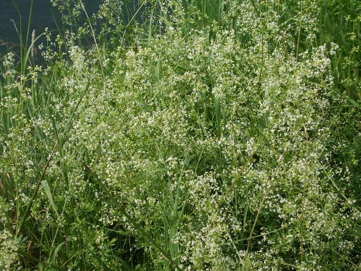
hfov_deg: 31.2
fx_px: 647
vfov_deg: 23.7
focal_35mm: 62
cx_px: 180
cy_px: 136
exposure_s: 1/320
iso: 50
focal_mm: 10.2
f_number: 5.6
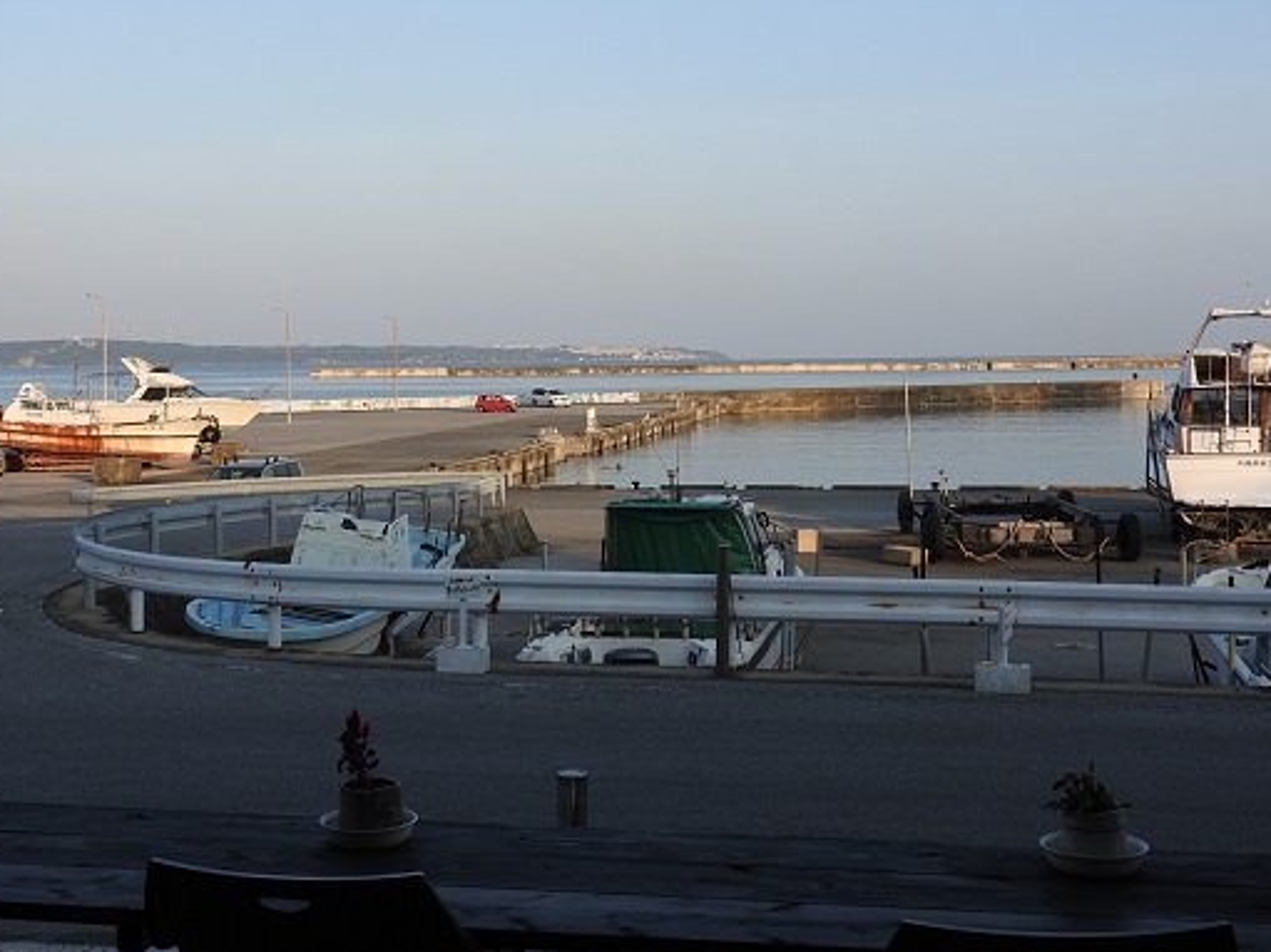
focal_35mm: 47
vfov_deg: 30.8
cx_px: 589
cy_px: 395
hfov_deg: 40.4
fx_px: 1725
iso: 100
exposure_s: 1/500
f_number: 3.8
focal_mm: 7.2
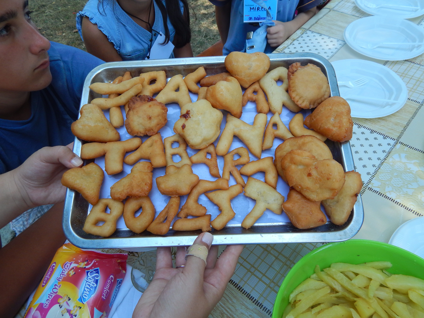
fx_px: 306
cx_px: 212
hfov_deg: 69.4
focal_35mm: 25
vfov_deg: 54.9
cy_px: 159
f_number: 3.1
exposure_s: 1/200
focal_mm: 4.5
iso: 125
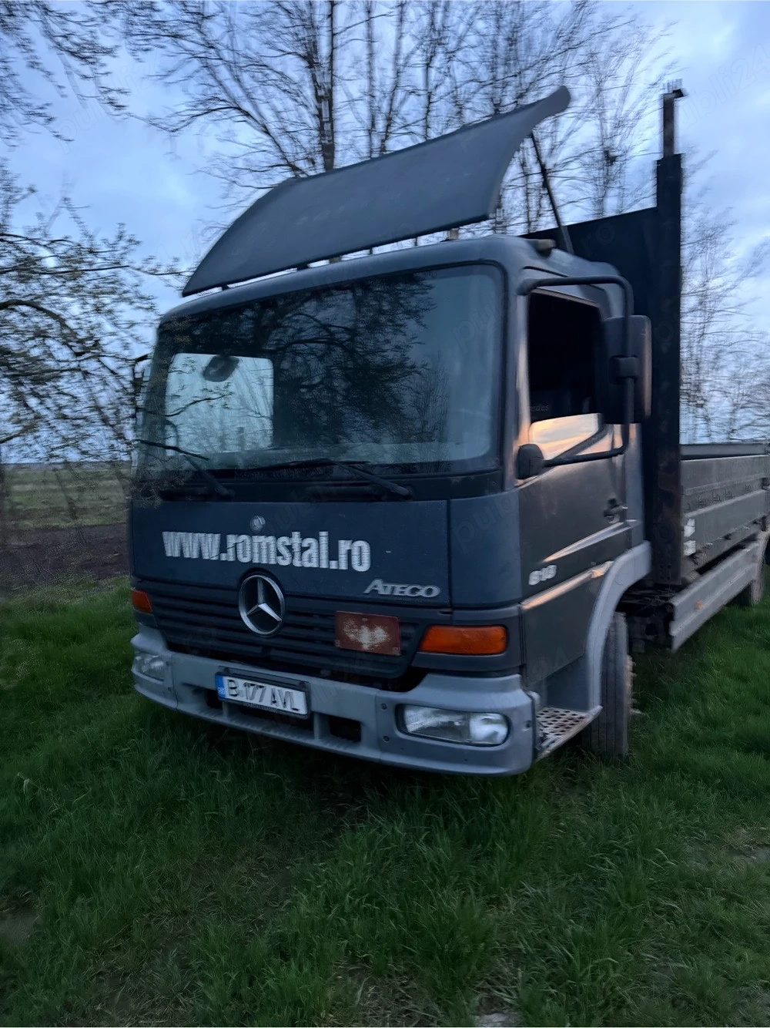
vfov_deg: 71.6
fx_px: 712
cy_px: 514
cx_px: 385
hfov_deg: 56.8
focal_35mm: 24
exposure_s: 1/30
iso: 1000
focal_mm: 6.76
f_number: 1.78
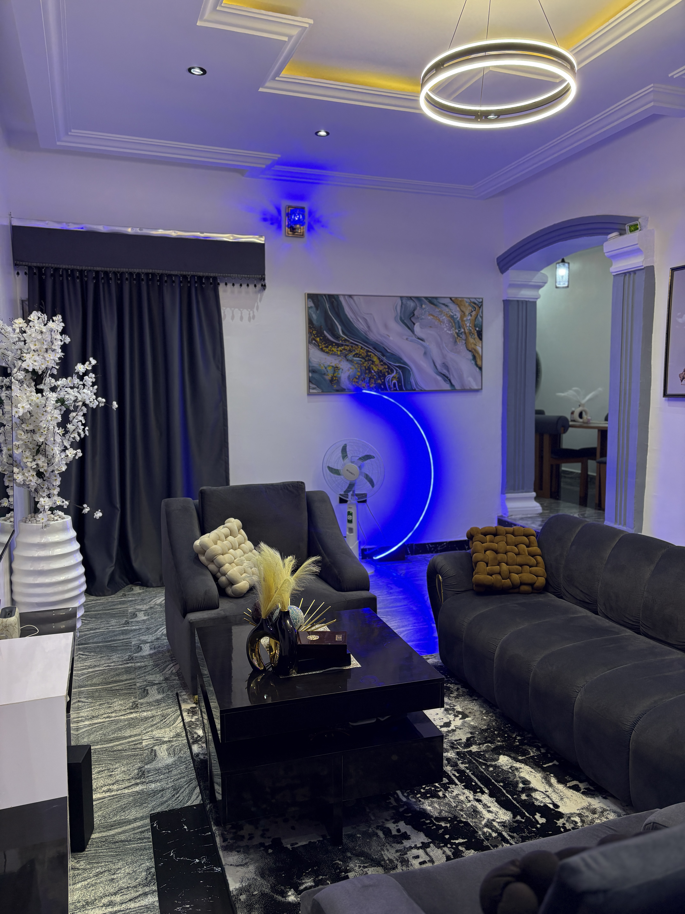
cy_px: 457
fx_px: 686
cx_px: 342
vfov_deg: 67.3
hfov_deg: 53.1
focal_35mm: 26
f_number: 1.6
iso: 125
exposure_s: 1/50
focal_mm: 5.96
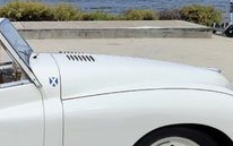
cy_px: 83
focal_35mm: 79
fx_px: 502
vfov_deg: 16.5
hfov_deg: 23.8
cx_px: -46
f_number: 1.8
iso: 16
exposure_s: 1/1546
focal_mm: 6.7
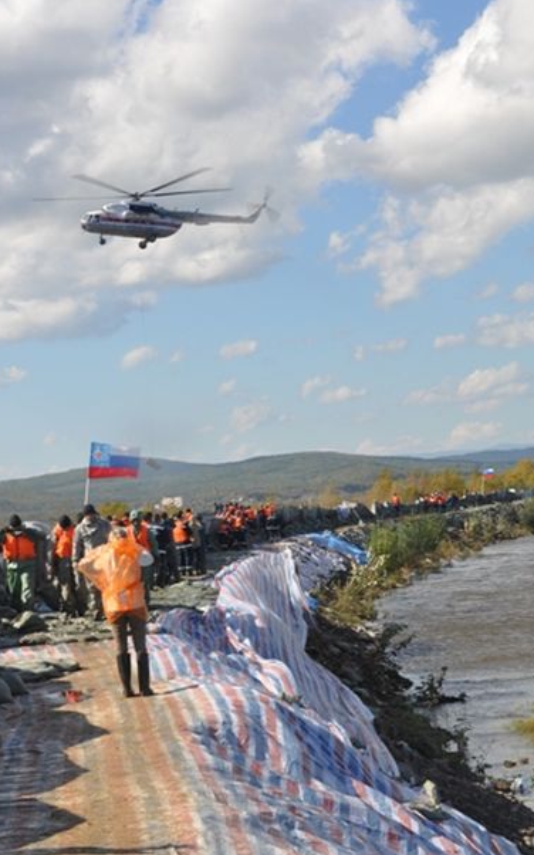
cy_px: 441
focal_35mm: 84
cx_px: 229
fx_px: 1957
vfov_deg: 24.6
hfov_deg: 15.5
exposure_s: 1/160
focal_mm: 44
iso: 200
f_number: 13
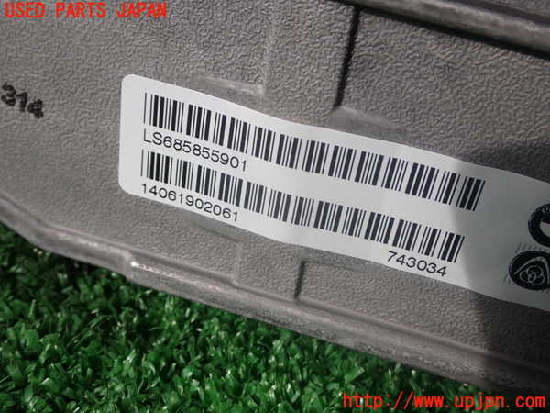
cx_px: 275
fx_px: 699
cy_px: 206
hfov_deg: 42.9
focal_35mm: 44
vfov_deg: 32.9
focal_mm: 7.84
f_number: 4
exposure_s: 1/160
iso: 100
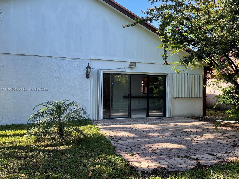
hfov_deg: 67.3
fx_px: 180
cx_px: 120
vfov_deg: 53.1
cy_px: 90
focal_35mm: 26
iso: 32
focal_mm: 5.1
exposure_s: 1/628
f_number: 1.6
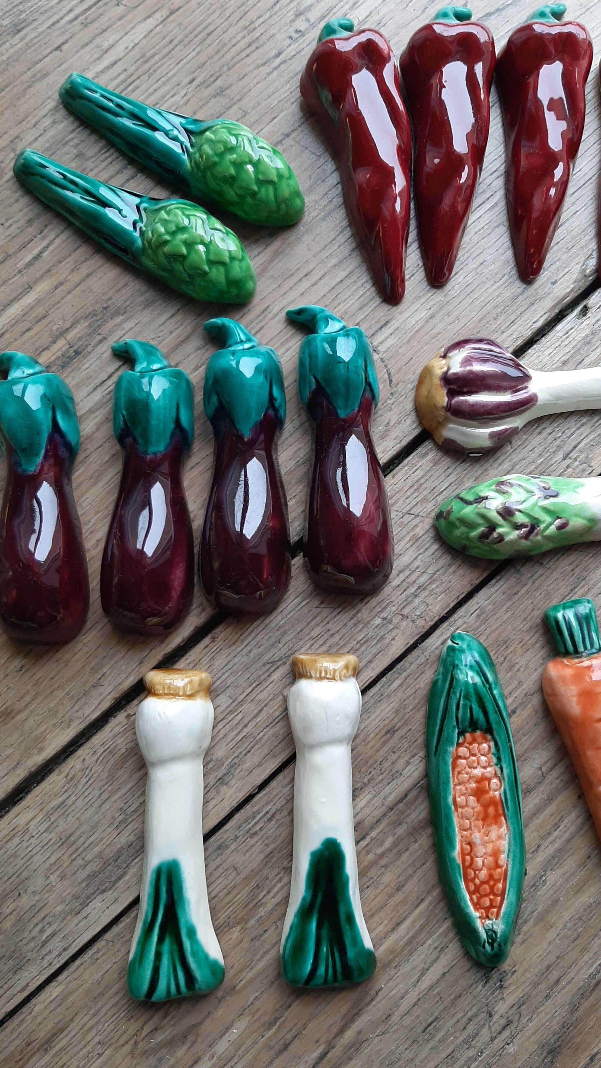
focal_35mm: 29
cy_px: 524
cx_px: 357
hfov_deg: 40.0
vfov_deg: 66.1
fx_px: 822
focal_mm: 3.93
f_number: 1.7
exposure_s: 1/50
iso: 80
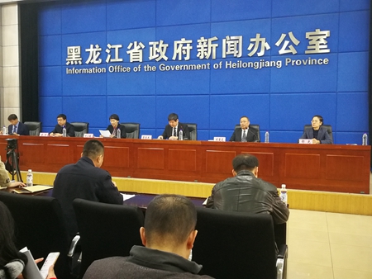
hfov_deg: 55.3
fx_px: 355
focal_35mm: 33
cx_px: 186
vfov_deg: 43.0
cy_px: 140
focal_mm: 3.95
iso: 640
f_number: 2.2
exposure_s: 1/20
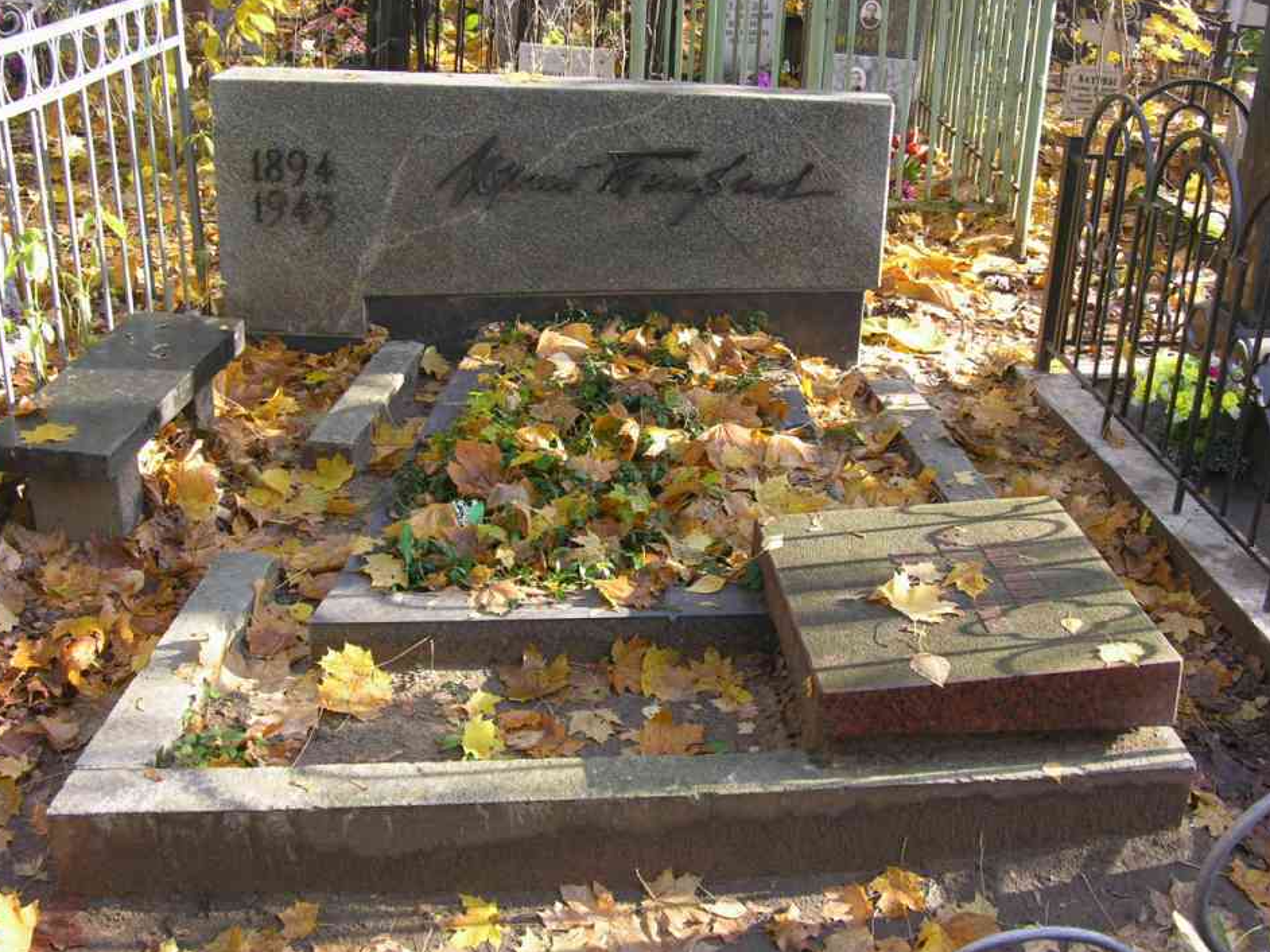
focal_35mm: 38
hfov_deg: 49.0
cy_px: 461
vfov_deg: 37.7
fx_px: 1394
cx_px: 650
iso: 50
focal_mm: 8.9
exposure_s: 1/49.9
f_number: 3.2
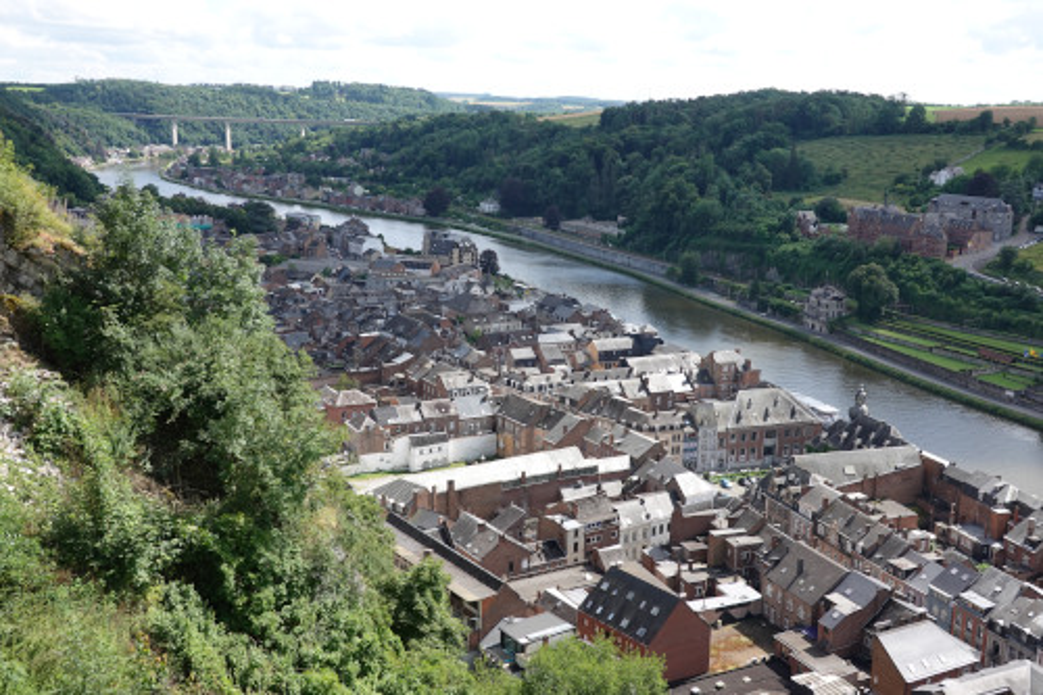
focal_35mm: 38
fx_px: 1101
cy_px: 348
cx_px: 522
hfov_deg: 50.7
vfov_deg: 35.0
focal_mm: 14.12
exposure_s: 1/250
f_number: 5.6
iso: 125
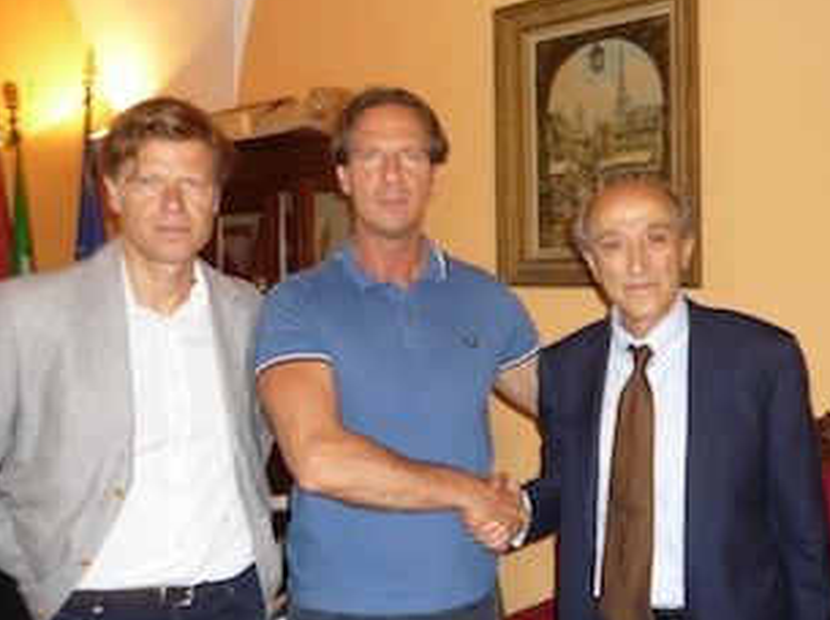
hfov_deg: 47.9
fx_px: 934
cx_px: 441
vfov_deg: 36.7
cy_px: 302
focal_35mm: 39
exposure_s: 1/30
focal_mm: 5.5
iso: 200
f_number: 2.8
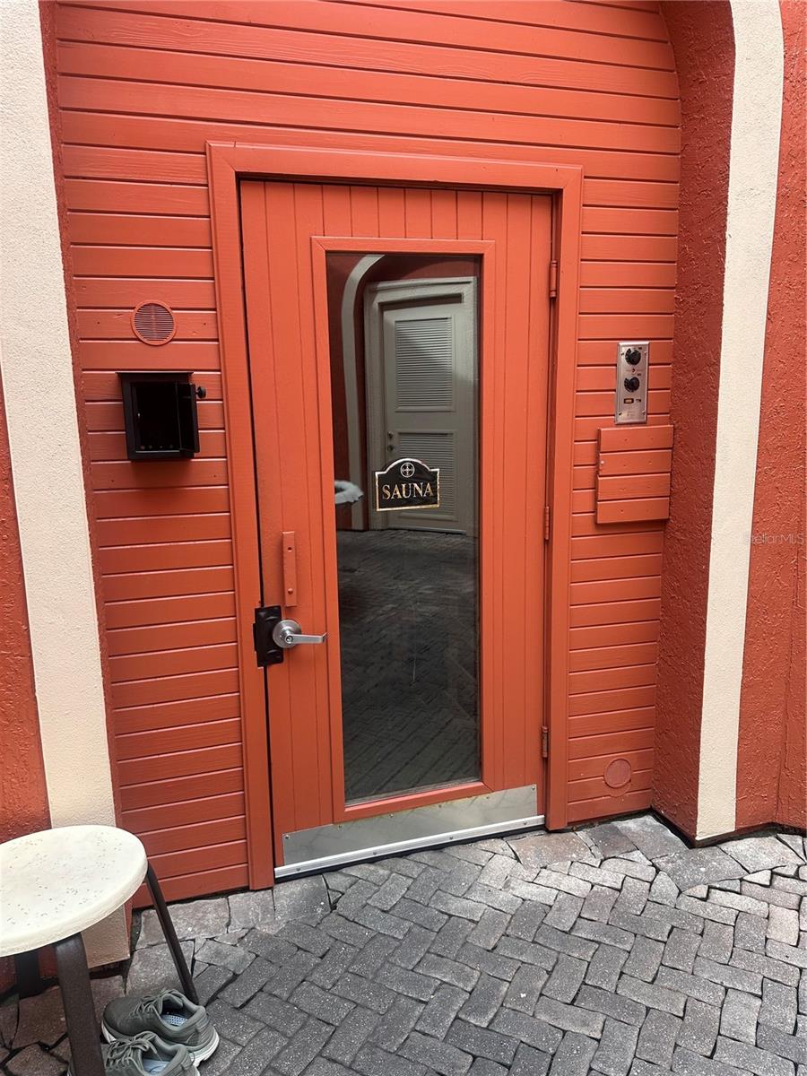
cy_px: 538
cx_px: 404
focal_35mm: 24
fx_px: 746
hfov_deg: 56.8
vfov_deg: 71.6
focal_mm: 6.86
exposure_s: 1/301
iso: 80
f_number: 1.78
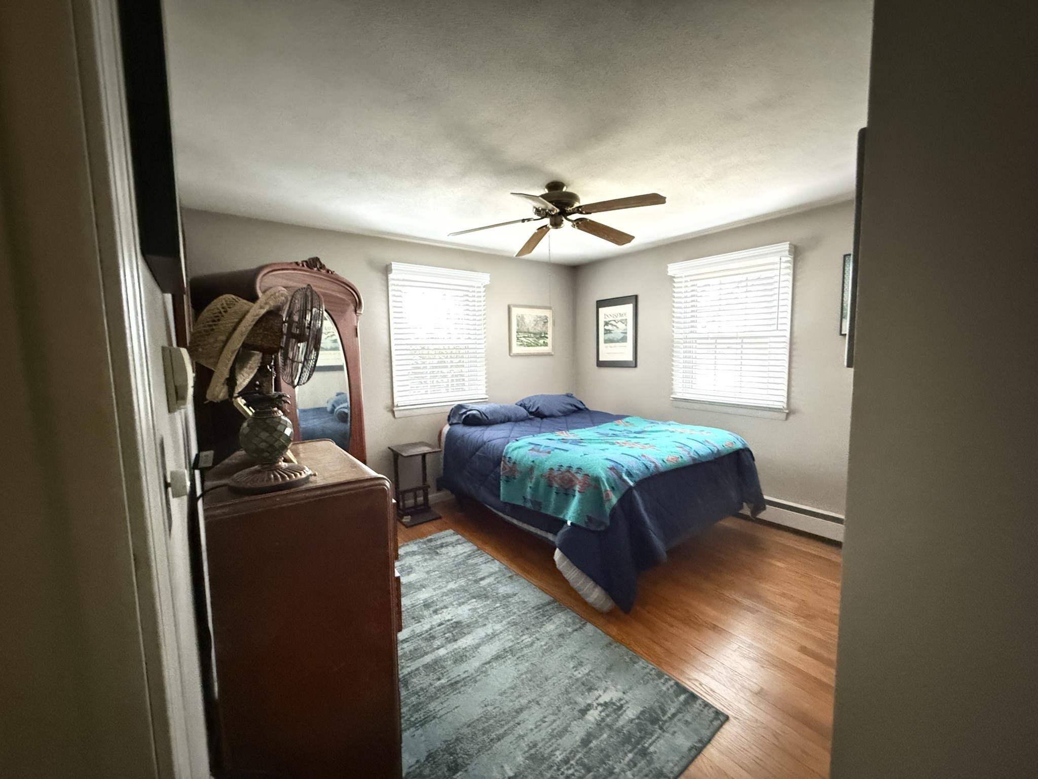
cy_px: 390
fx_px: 420
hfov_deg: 102.1
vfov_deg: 85.7
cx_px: 519
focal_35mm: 14
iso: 4000
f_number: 2.2
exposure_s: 1/15
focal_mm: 2.22
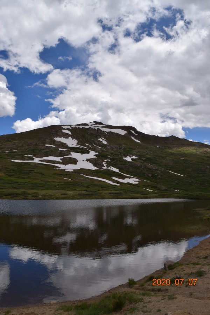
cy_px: 158
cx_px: 105
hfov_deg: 47.9
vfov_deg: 67.4
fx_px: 236
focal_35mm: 27
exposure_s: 1/200
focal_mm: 18
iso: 100
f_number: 11
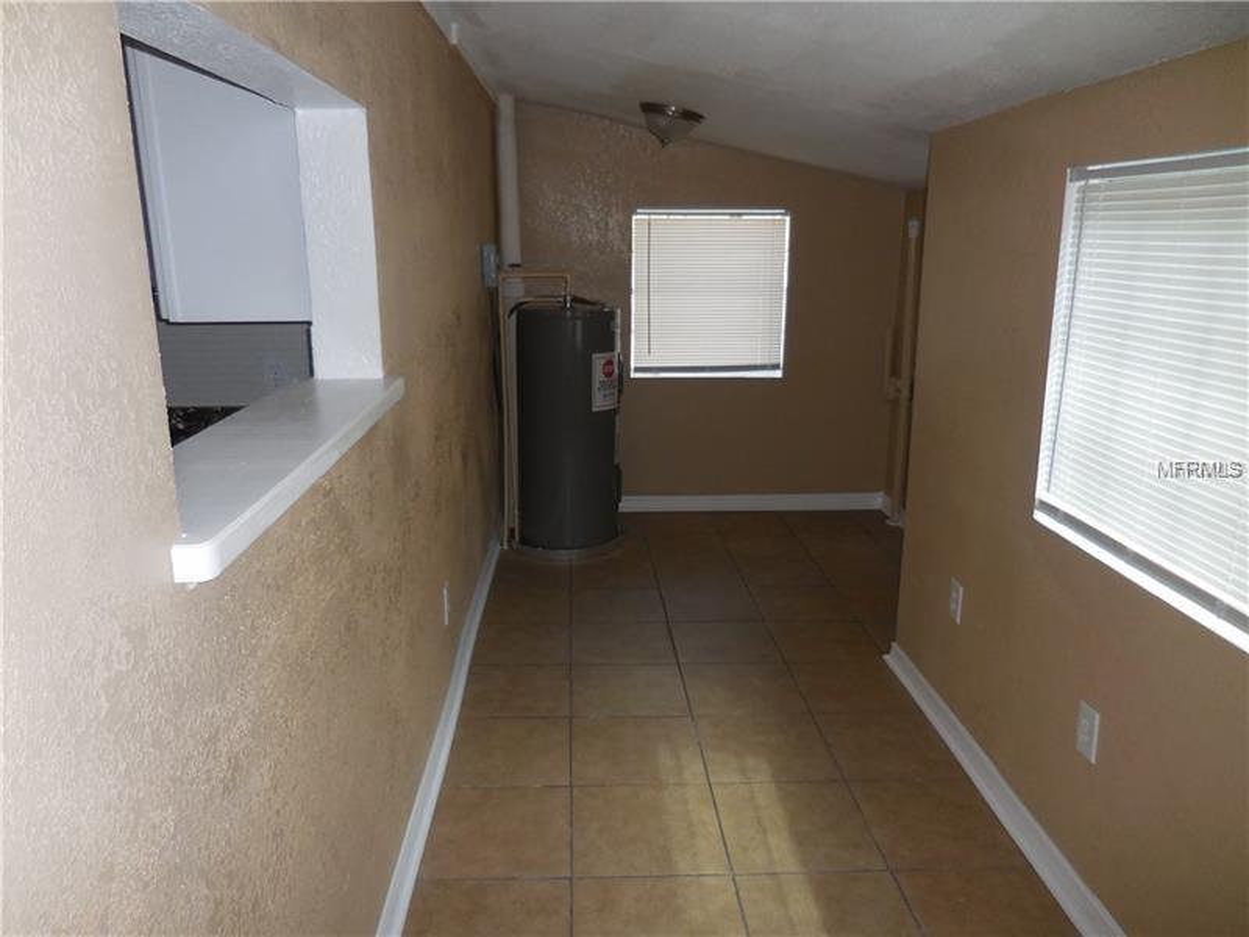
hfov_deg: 69.4
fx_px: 902
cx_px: 624
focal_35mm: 25
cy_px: 468
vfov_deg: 54.9
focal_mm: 4.5
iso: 200
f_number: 3.3
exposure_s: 1/25
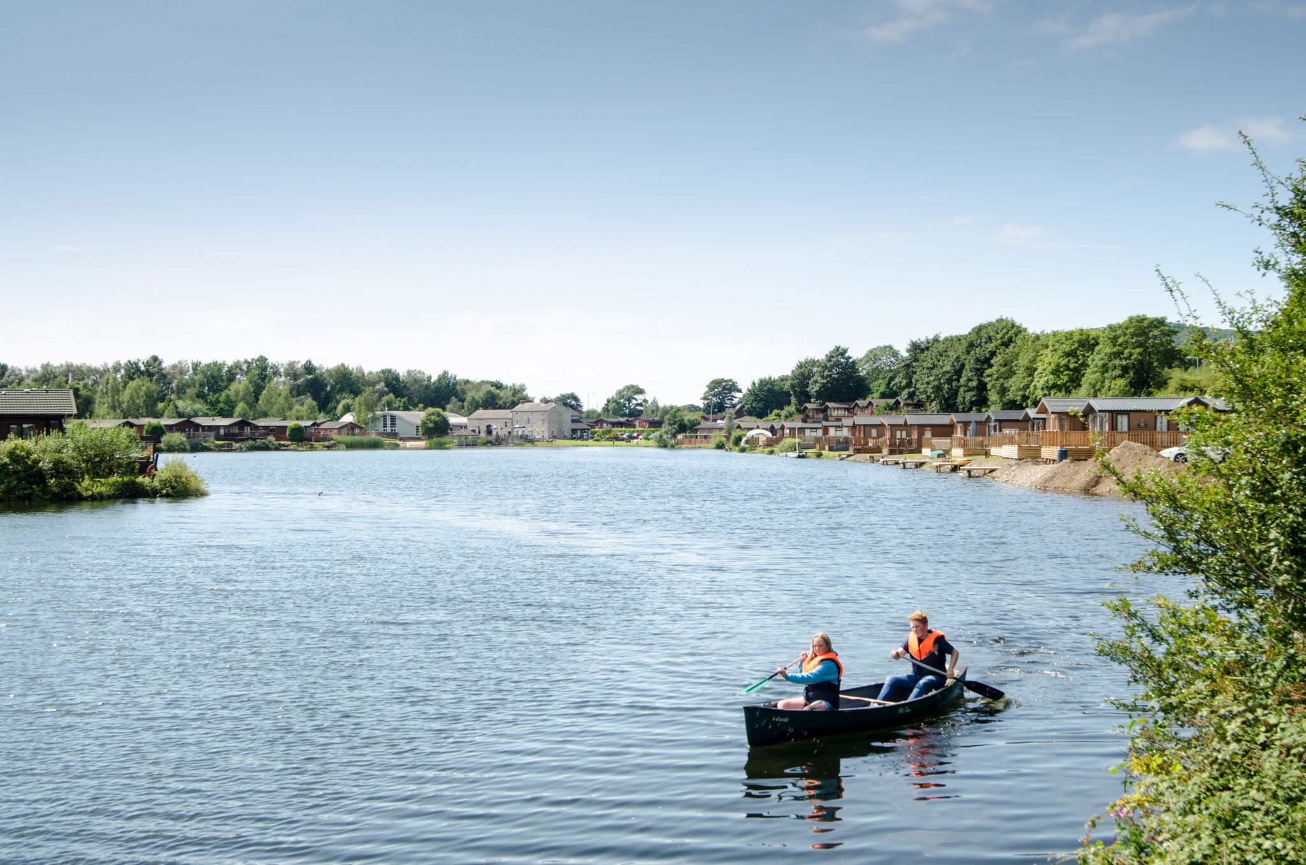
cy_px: 432
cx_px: 653
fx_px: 1683
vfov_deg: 28.8
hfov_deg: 42.4
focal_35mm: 46
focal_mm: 31
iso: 125
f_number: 9
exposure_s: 1/125
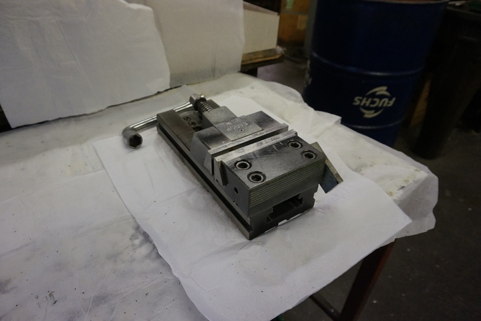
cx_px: 240
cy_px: 160
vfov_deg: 53.1
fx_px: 321
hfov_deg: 73.7
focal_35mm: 24
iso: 1250
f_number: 4
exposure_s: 1/160
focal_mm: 16
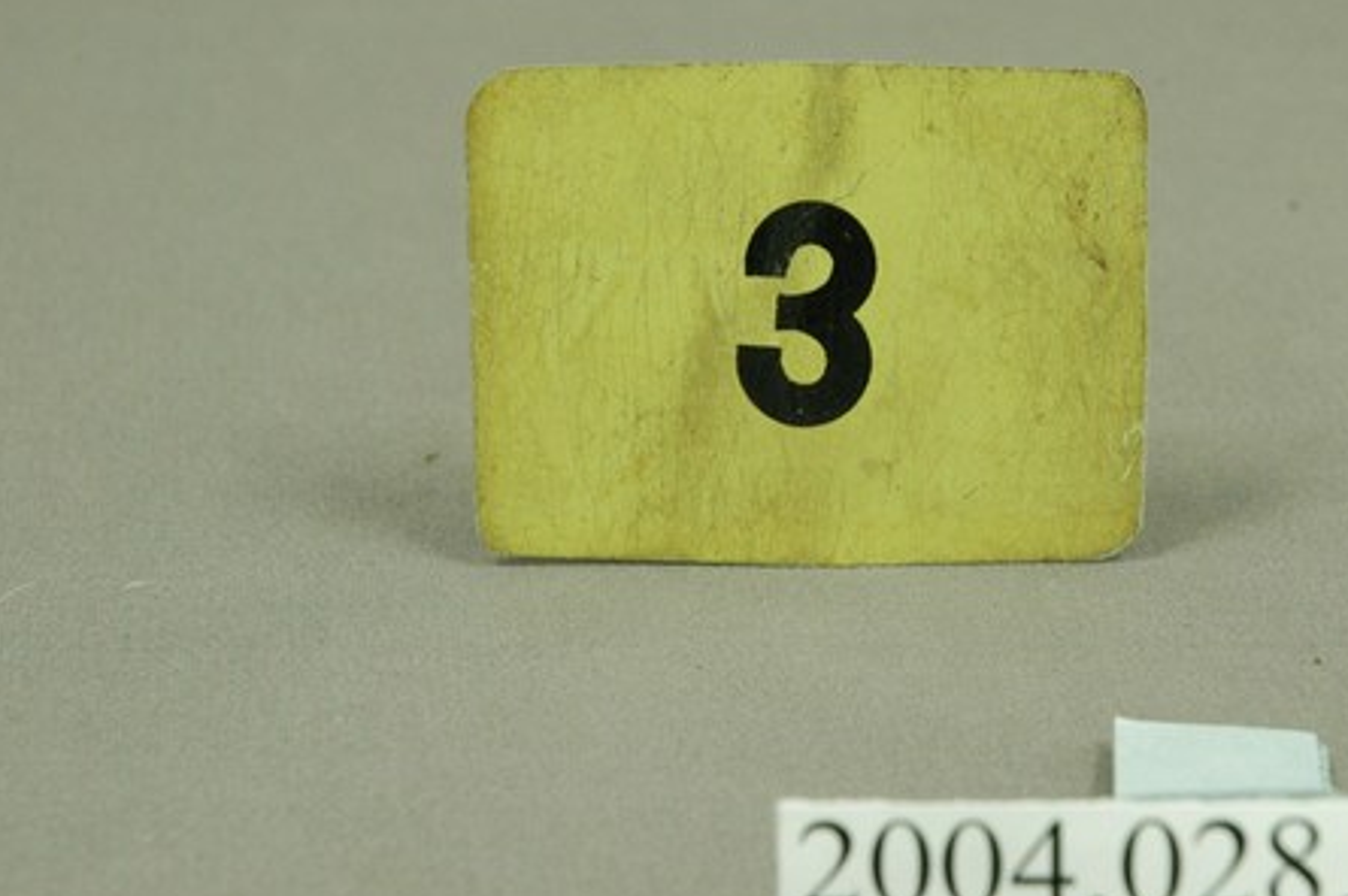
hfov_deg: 13.6
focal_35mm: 151
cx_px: 809
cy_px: 322
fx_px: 5650
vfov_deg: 9.1
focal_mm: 70
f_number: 8
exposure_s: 1/6
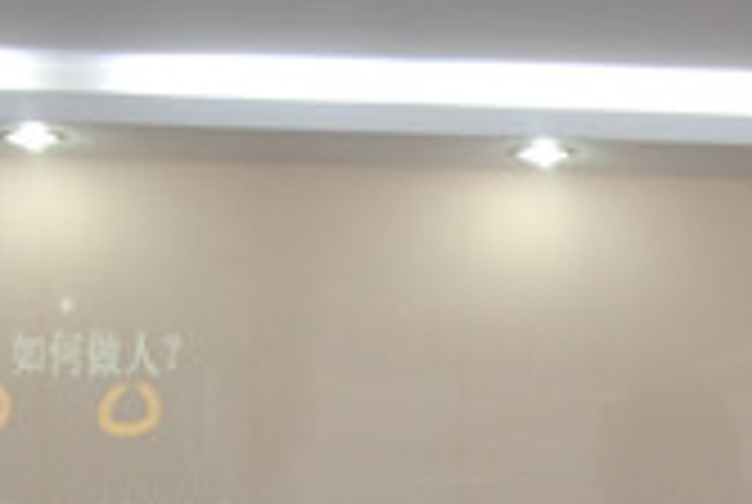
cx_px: 693
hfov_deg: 15.6
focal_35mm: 129
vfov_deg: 10.1
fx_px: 2699
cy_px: 875
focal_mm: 24
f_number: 5
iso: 800
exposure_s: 1/60
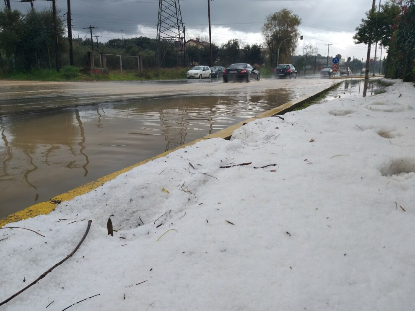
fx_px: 312
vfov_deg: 53.1
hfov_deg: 67.3
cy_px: 156
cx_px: 208
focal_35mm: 26
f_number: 1.7
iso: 40
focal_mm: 3.93
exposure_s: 1/904
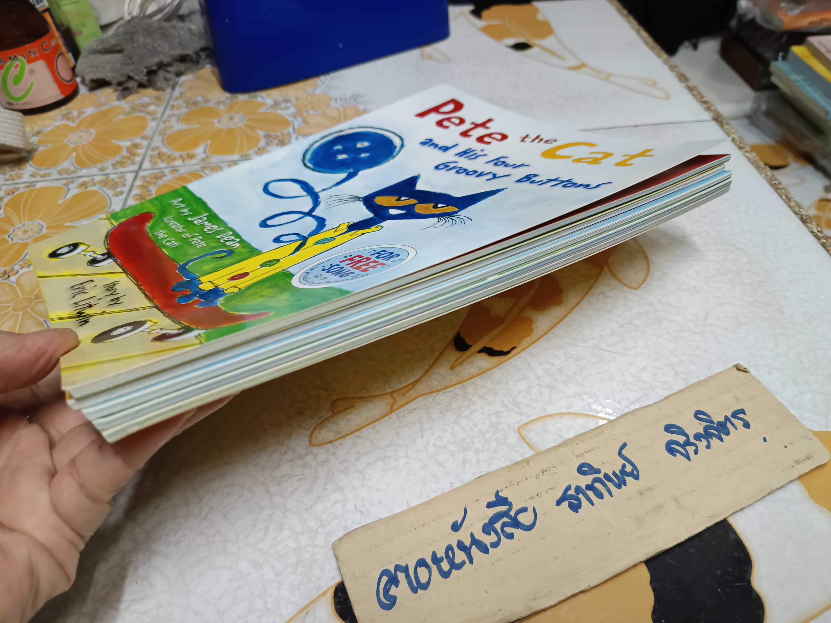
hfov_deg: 71.6
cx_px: 416
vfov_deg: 56.8
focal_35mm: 24
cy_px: 312
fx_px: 576
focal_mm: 5.31
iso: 1206
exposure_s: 1/33.3
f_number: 1.7
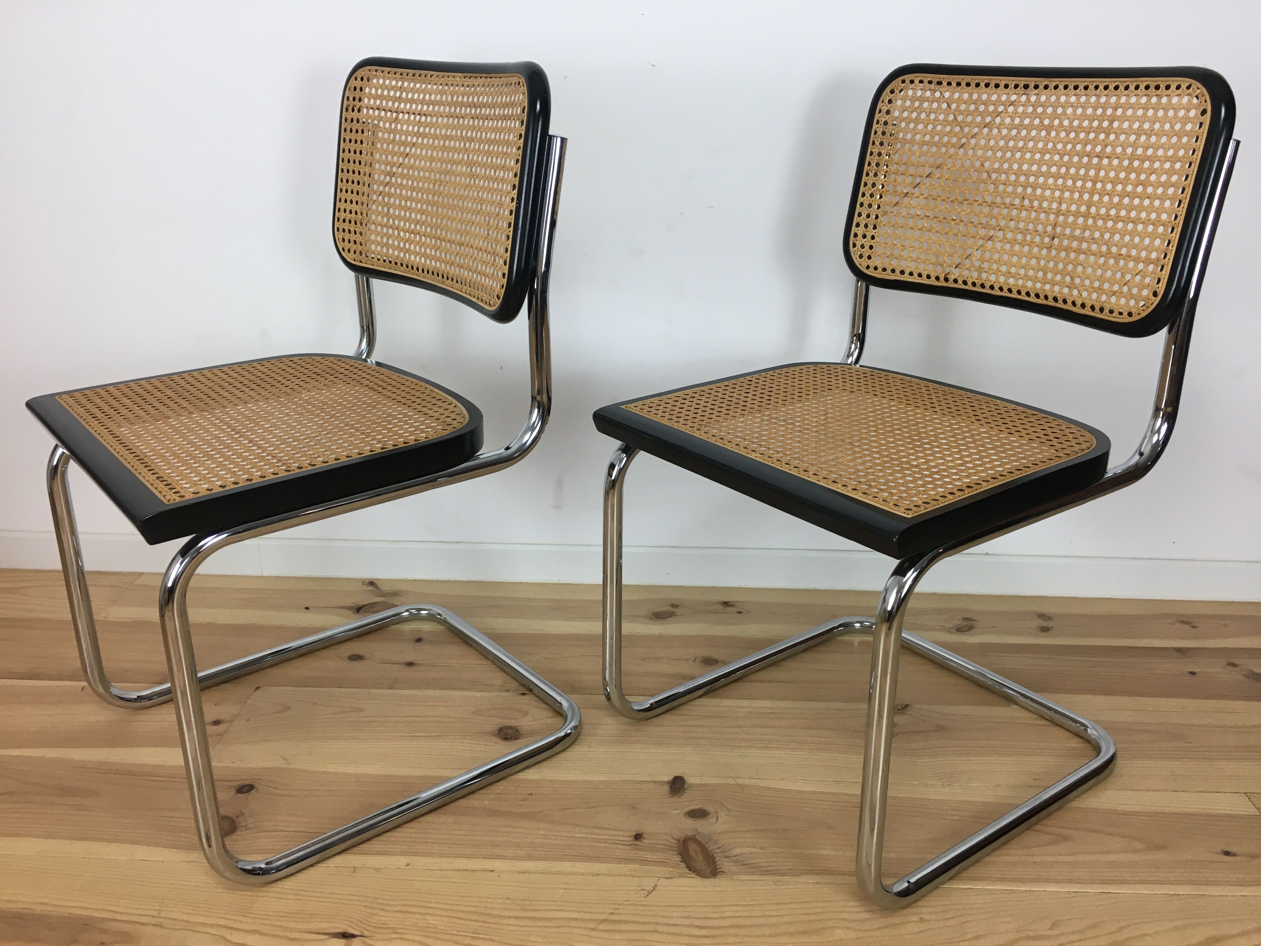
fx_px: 1056
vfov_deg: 48.2
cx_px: 630
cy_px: 473
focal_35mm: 29
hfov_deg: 61.7
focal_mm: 4.15
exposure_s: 1/33
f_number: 2.2
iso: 32
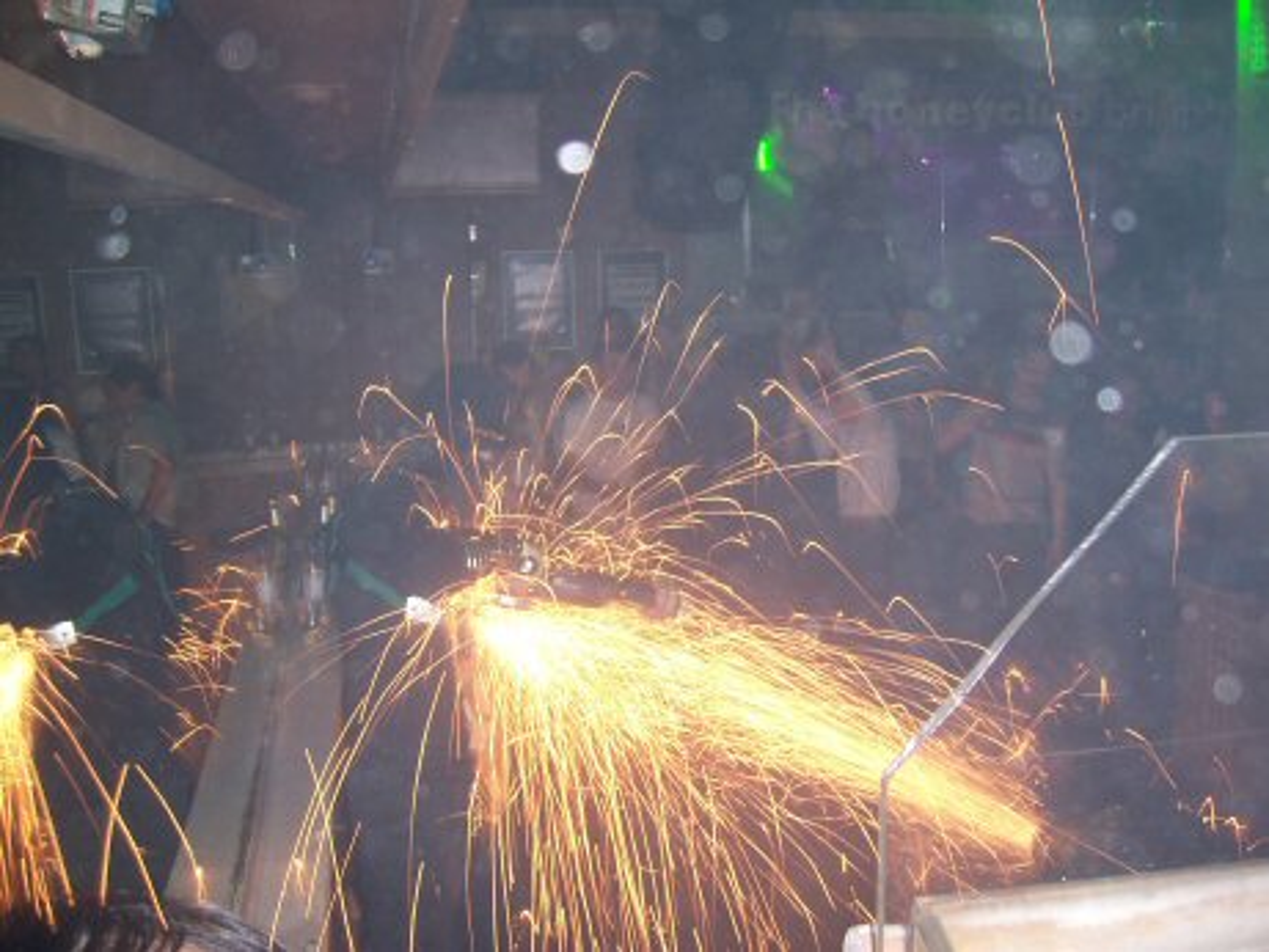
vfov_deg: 39.7
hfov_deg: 51.3
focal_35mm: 36
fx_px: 1320
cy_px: 476
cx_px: 634
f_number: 3
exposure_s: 1/4
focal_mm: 6
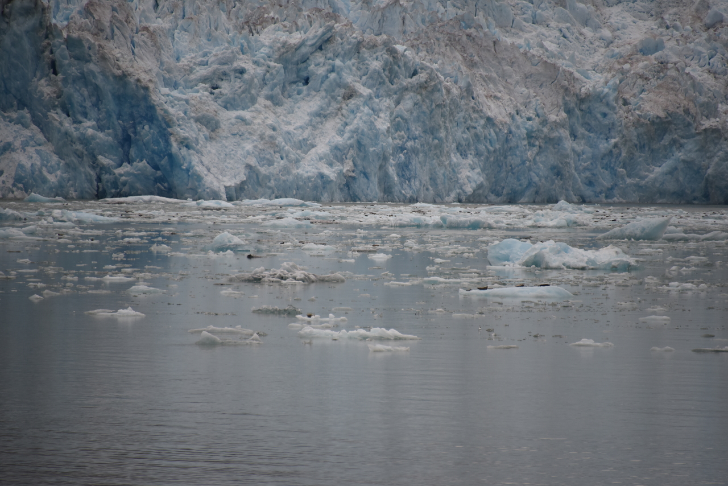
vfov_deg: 4.6
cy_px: 243
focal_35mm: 300
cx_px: 364
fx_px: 6068
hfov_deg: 6.9
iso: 720
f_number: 5.6
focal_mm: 300
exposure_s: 1/640
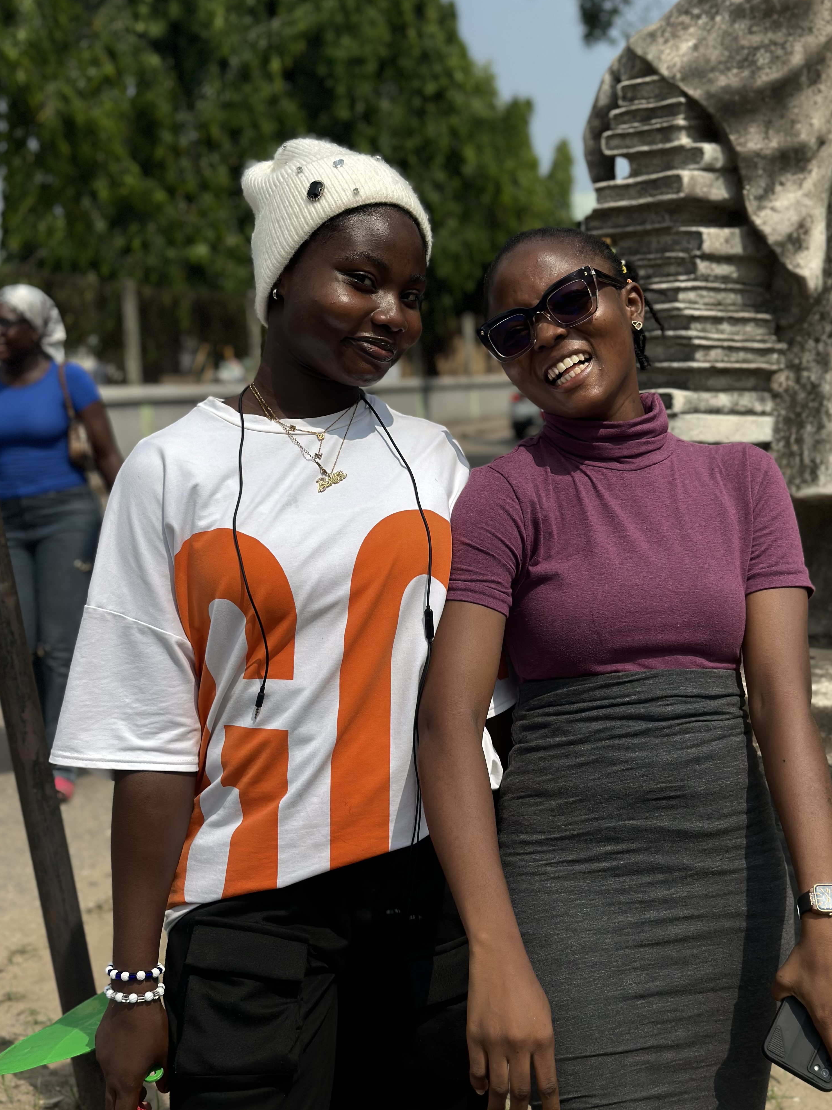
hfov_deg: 29.7
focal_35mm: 49
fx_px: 1570
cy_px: 556
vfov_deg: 38.9
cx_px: 413
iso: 80
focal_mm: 6.86
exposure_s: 1/9804
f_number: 1.78
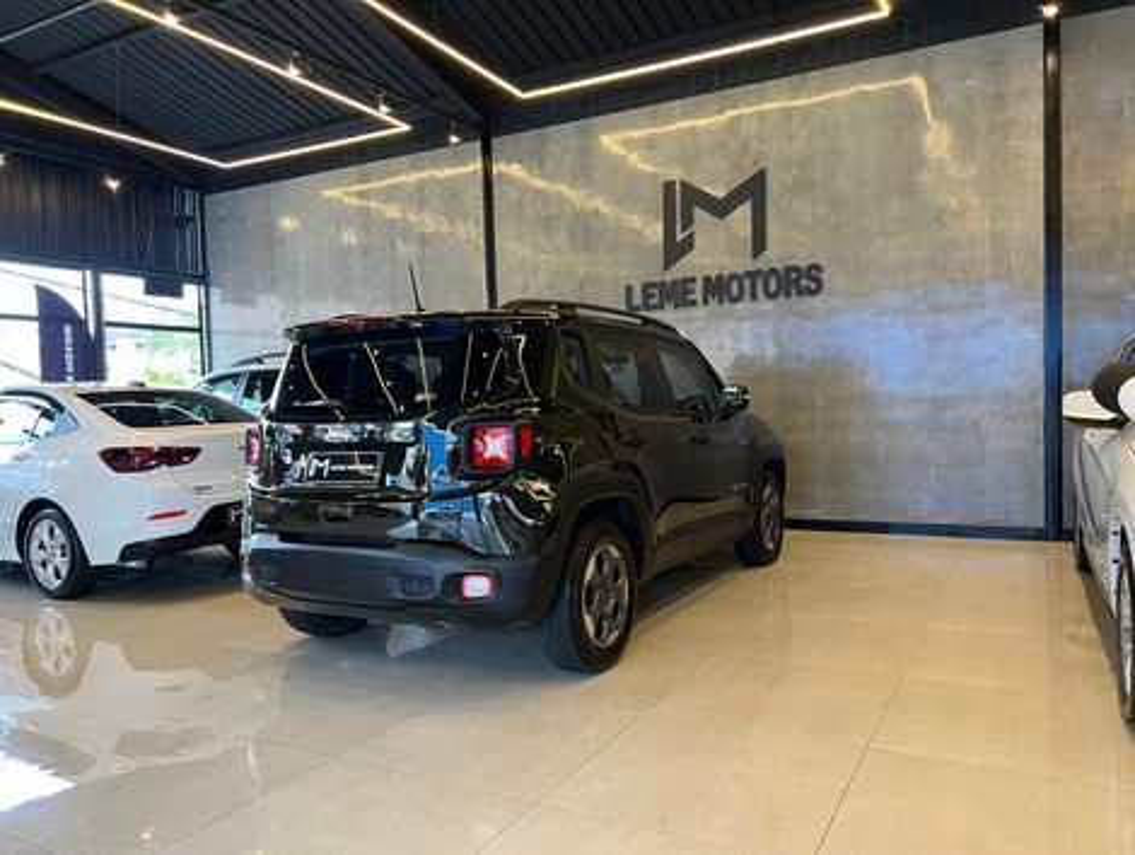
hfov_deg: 67.2
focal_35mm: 26
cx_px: 568
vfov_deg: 53.2
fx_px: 854
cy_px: 428
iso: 80
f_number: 1.5
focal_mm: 5.7
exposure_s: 1/60
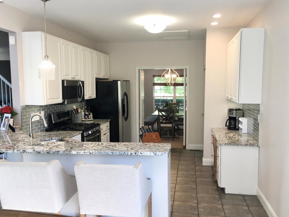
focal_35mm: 31
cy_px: 111
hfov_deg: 58.3
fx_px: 259
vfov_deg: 45.4
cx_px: 149
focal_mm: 4.15
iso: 25
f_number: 2.2
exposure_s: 1/40
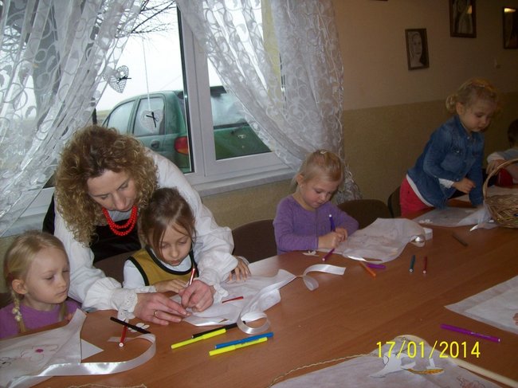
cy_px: 194
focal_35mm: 36
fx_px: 539
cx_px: 259
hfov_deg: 51.4
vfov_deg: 39.6
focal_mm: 6
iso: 80
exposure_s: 1/64
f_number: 2.7
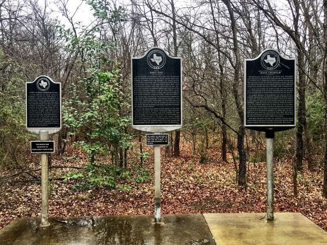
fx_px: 274
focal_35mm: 29
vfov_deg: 48.2
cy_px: 122
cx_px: 164
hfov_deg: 61.7
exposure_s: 1/15
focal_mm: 4.15
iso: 32
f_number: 2.2
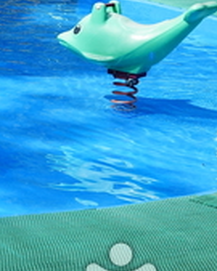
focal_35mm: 136
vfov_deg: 13.9
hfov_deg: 10.5
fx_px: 1093
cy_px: -27
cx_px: -211
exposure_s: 1/1000
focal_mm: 35
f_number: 8
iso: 800
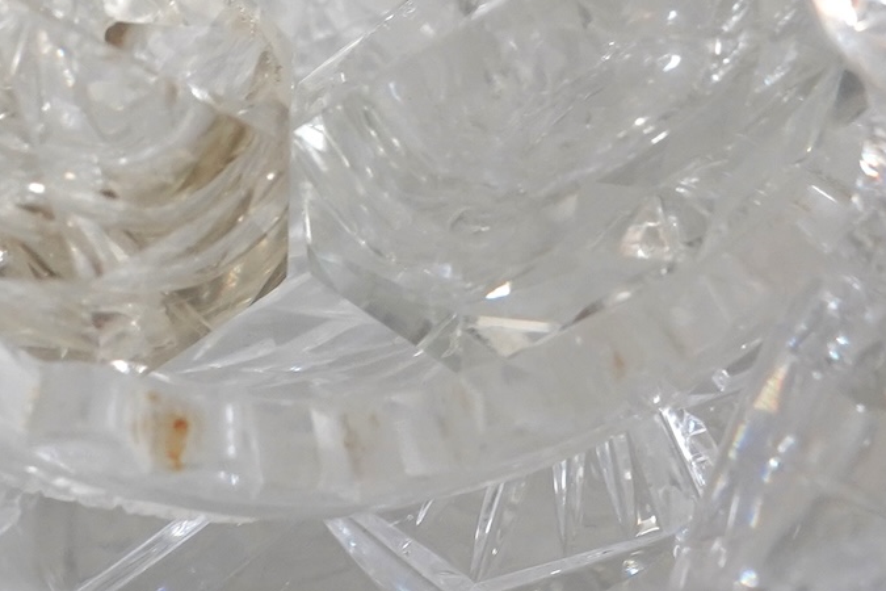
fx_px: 3937
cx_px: 412
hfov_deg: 12.8
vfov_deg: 8.5
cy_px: -95
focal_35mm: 160
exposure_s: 1/25
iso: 1000
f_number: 6.3
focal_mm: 36
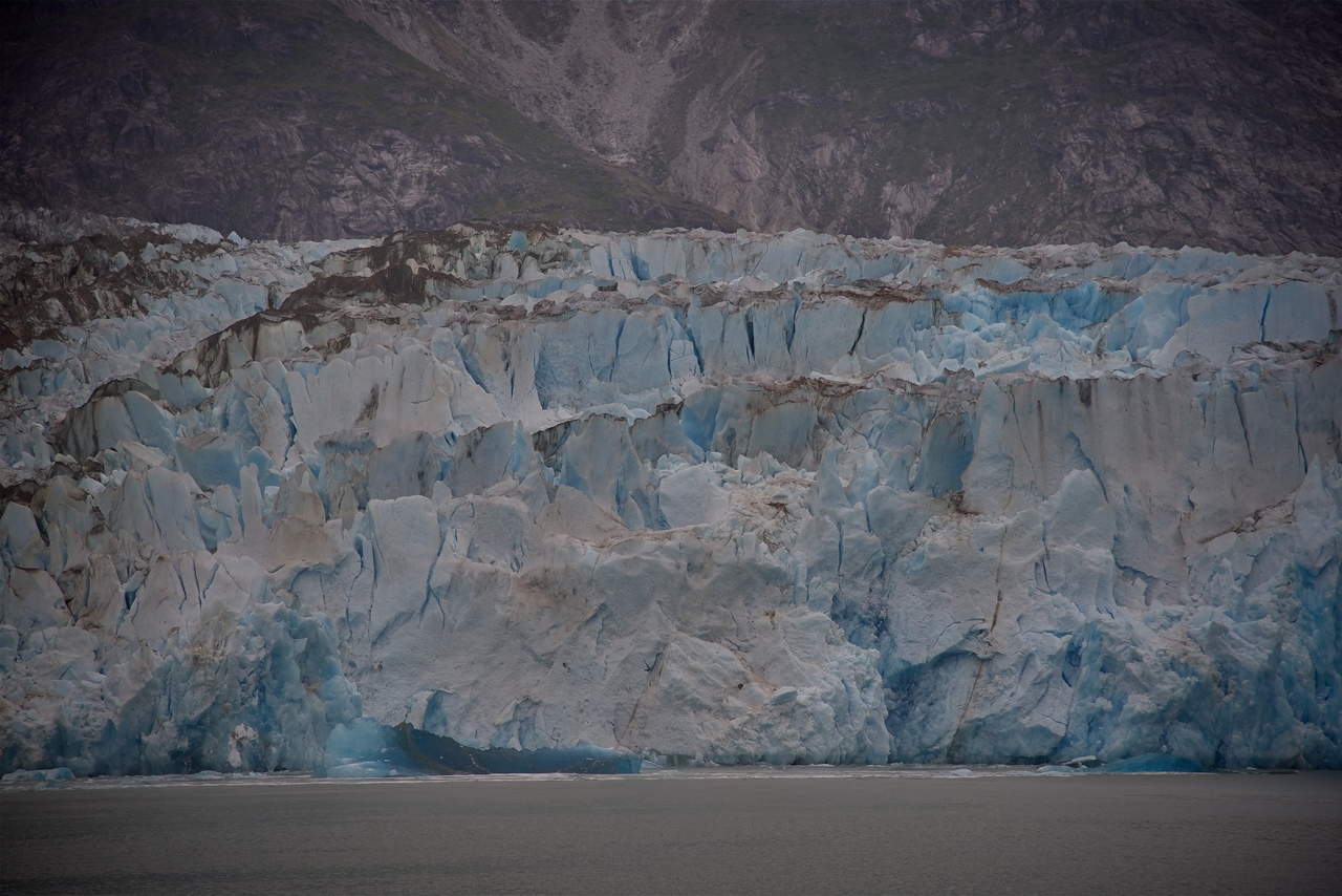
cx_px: 671
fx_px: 4474
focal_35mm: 120
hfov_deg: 17.1
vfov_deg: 11.4
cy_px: 448
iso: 125
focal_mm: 120
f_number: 4
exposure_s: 1/250
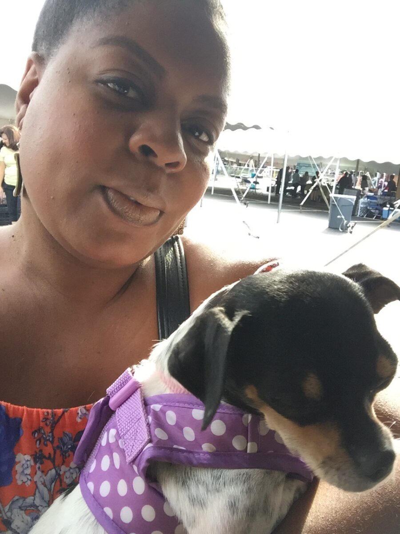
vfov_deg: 58.4
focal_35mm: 31
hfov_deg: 45.4
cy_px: 267
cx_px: 200
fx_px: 478
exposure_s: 1/120
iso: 50
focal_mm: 2.65
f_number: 2.2
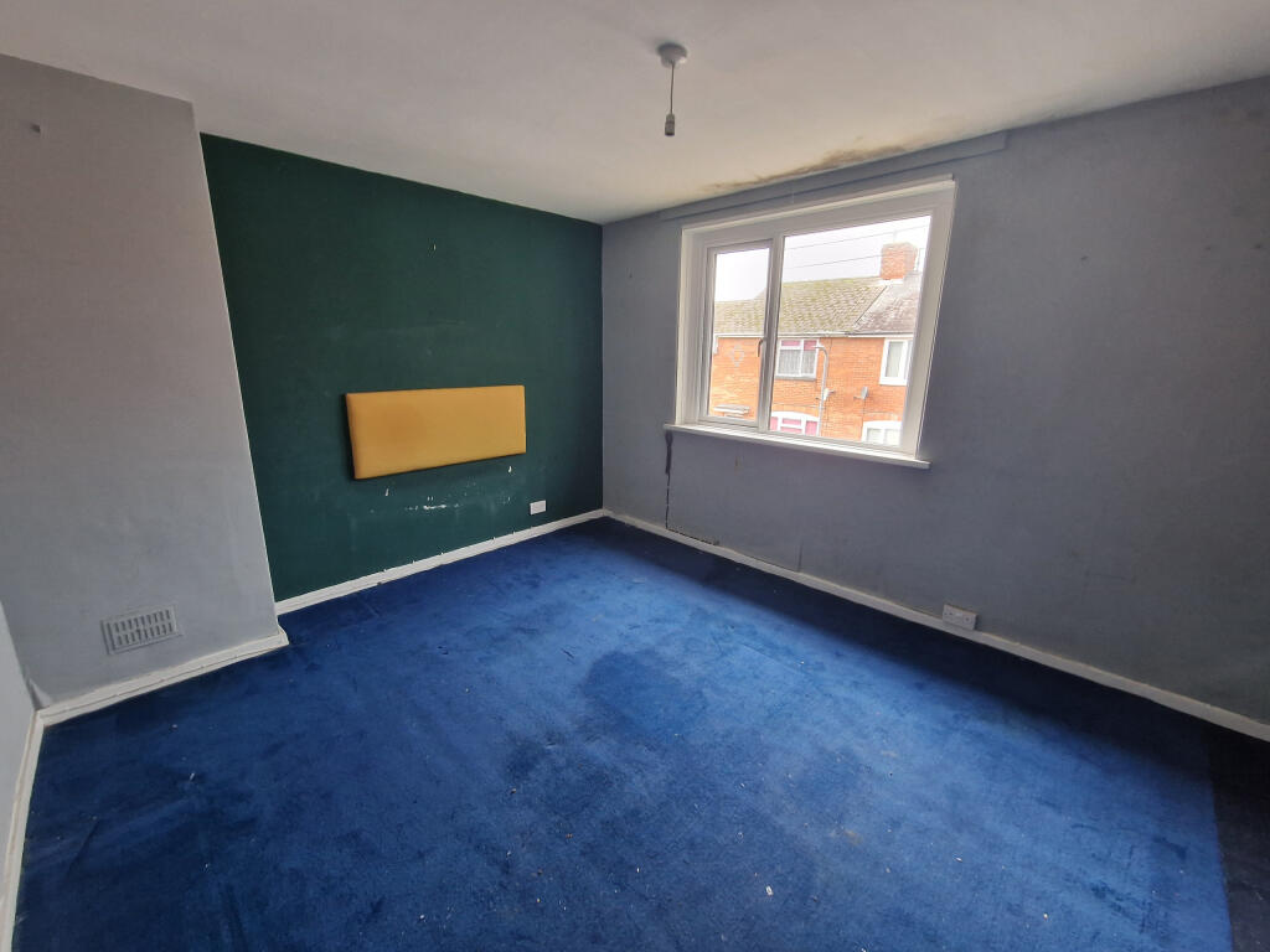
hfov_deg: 106.2
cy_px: 476
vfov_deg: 89.9
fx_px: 477
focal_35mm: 13
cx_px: 635
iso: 160
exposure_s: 1/50
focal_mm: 2.2
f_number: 2.2
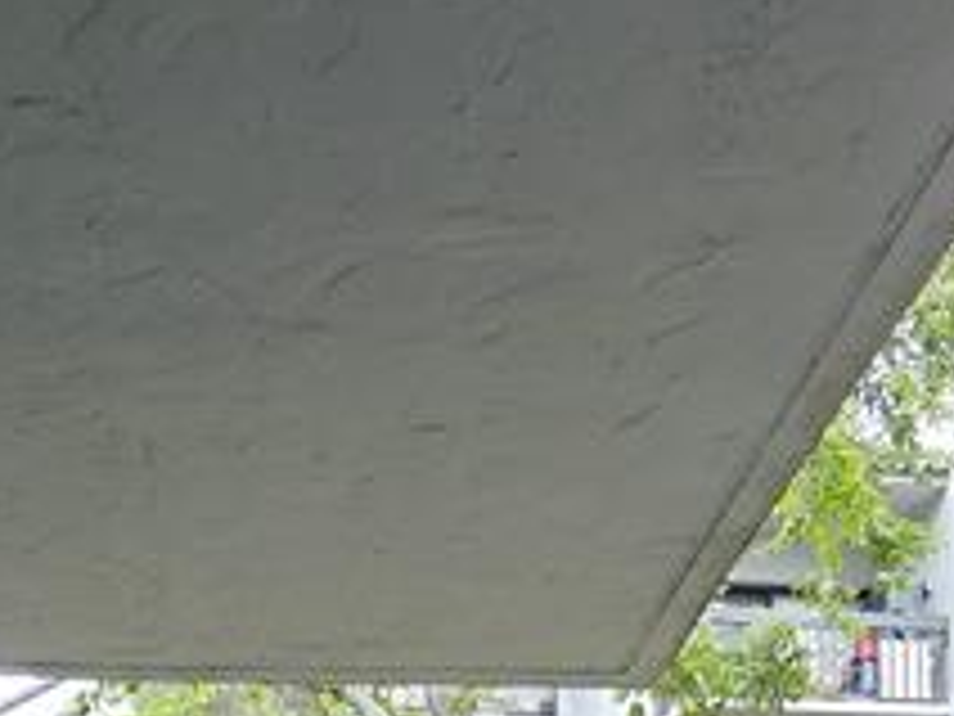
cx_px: 410
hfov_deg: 38.8
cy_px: 1256
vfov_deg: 21.1
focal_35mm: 49
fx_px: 1350
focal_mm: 2.2
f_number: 2.2
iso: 50
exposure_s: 1/144
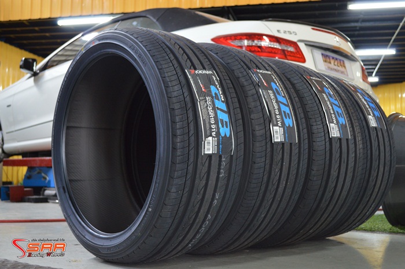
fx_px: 506
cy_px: 134
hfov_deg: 43.6
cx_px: 202
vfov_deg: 29.8
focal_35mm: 45
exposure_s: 1/15
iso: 1000
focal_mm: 30
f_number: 4.5
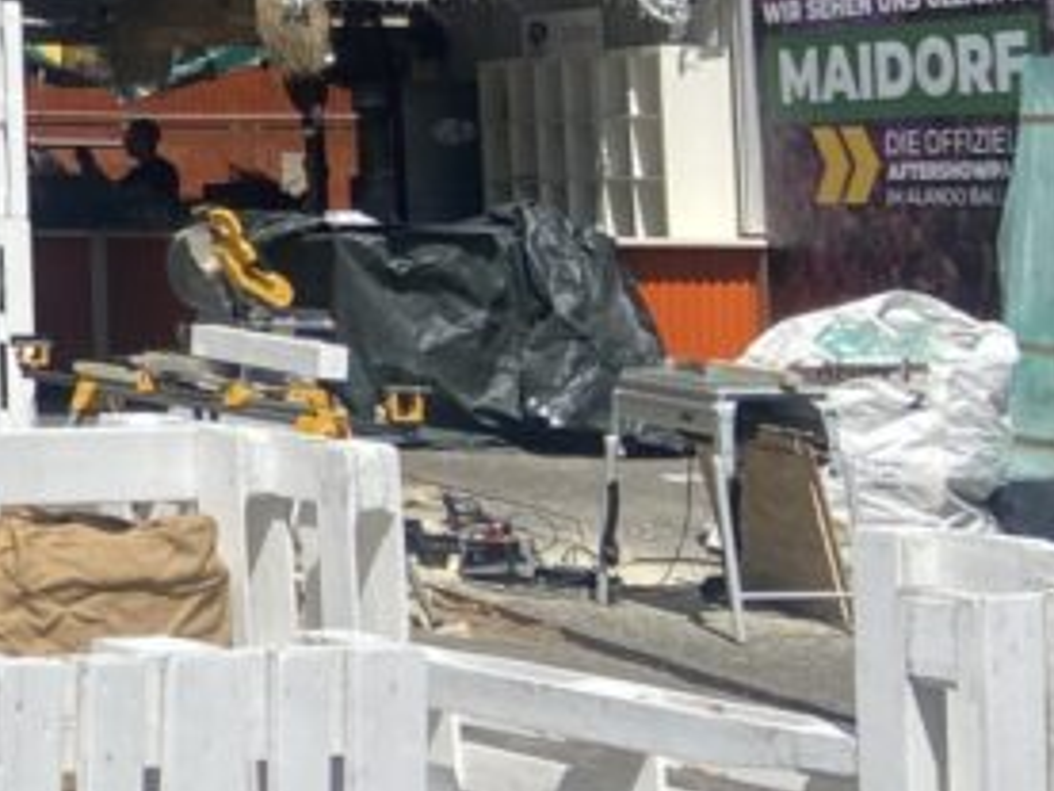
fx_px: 3441
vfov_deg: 12.8
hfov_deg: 15.1
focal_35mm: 113
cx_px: -840
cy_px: -149
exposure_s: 1/4608
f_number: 1.8
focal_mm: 4.25
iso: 32
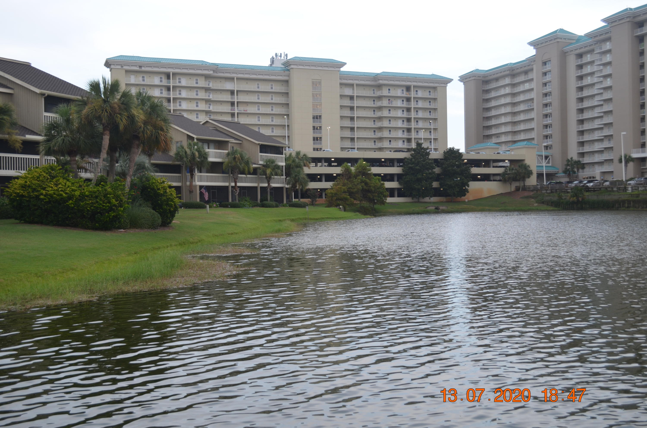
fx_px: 699
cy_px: 214
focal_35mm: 39
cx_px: 324
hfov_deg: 49.6
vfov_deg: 34.1
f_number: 5.6
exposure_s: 1/125
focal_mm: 26
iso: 320
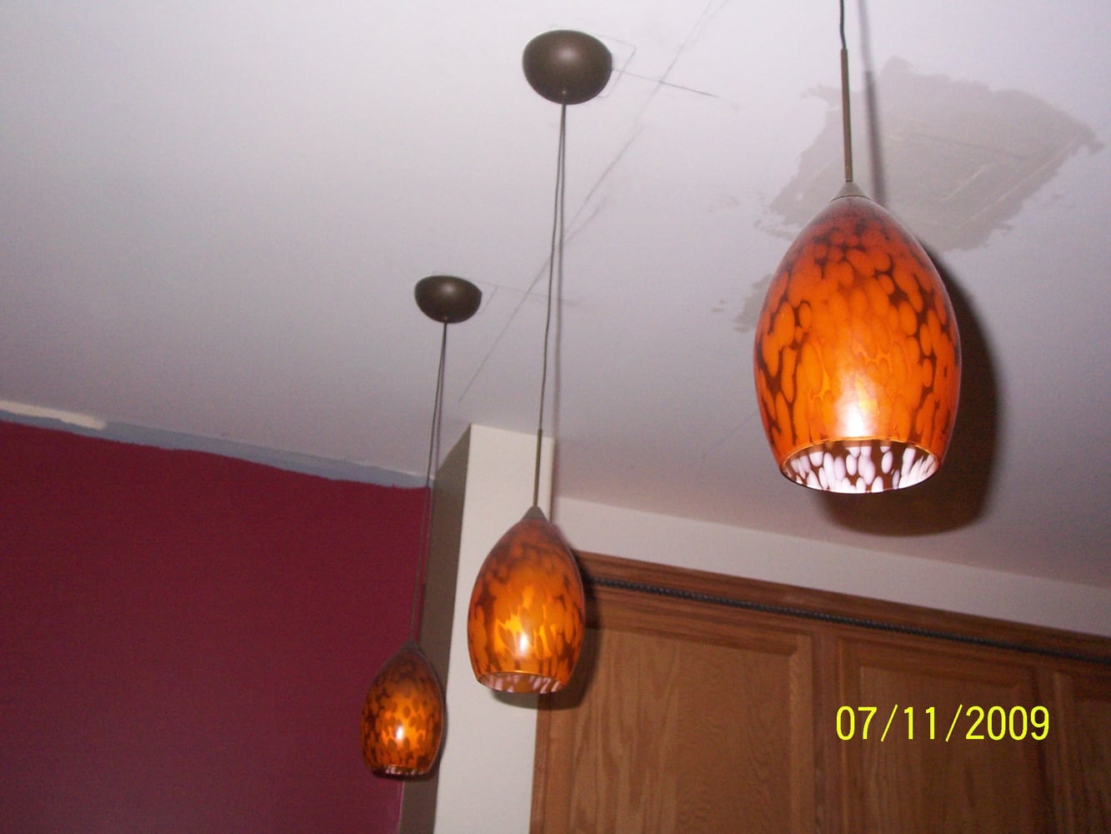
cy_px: 417
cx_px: 556
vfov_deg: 36.8
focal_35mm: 39
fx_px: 1252
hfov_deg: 47.9
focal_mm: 6.4
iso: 200
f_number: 3.9
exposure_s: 1/60
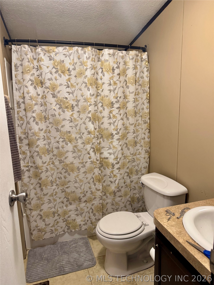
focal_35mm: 24
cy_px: 142
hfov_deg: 56.8
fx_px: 198
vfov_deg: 71.6
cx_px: 107
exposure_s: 1/60
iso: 320
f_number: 1.78
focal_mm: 6.76
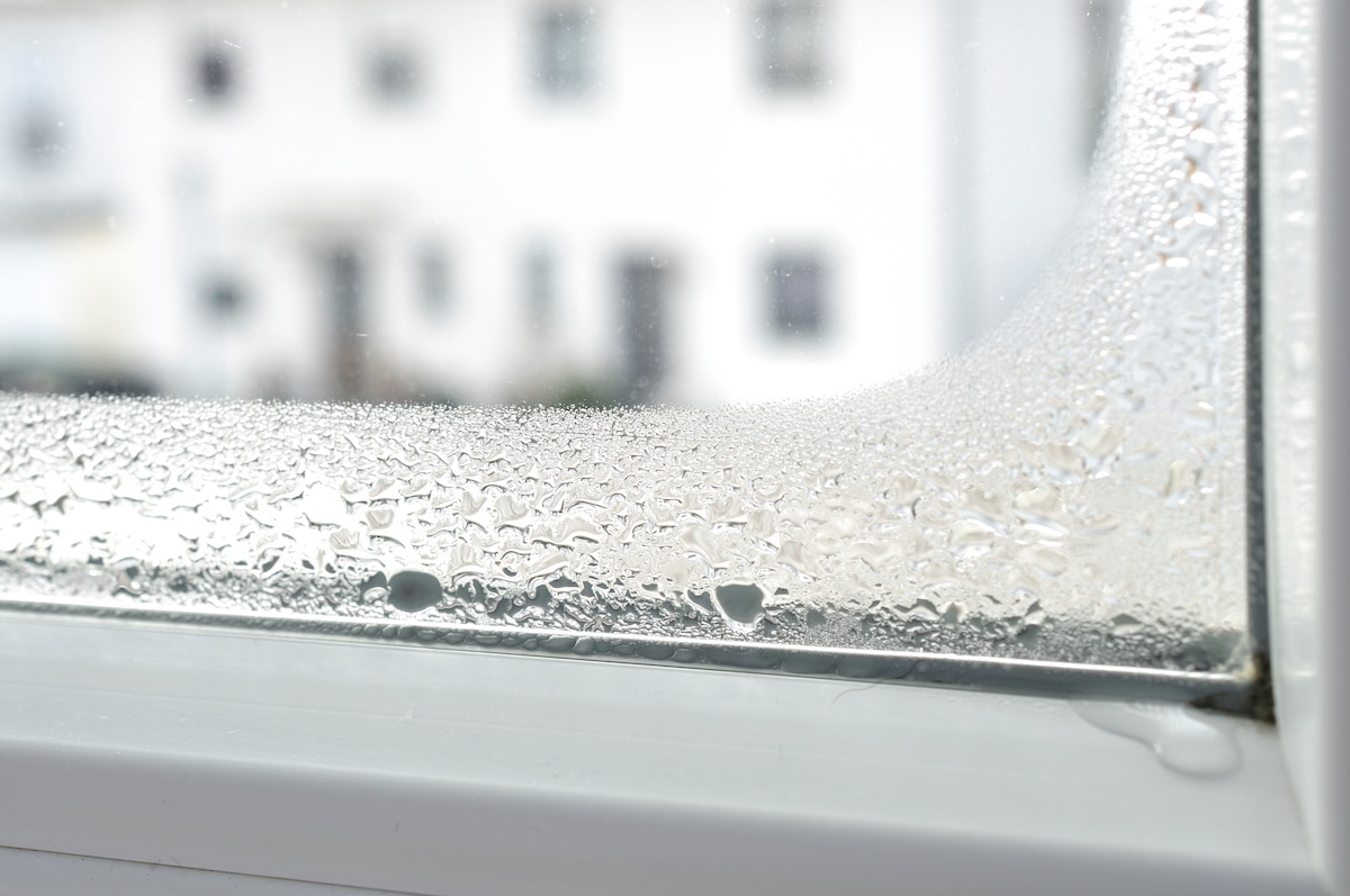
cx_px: 675
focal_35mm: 60
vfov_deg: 22.6
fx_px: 2247
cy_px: 448
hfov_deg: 33.4
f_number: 8
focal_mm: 40
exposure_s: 1/40
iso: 100
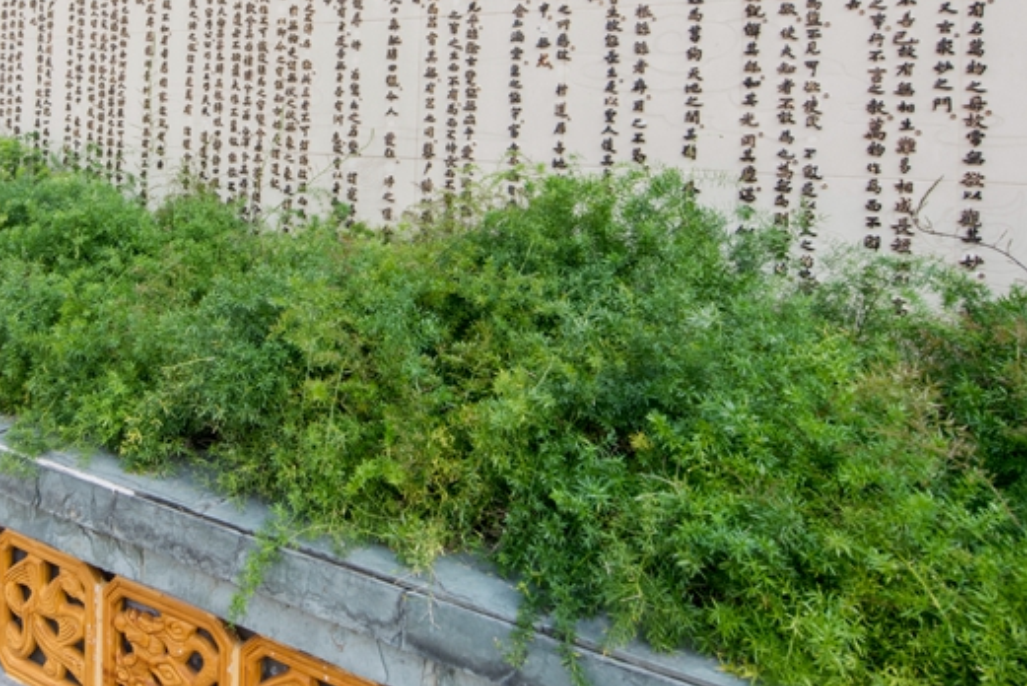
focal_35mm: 29
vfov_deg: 42.8
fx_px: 828
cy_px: 128
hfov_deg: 60.3
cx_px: 260
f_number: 8
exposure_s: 1/100
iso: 160
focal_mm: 14
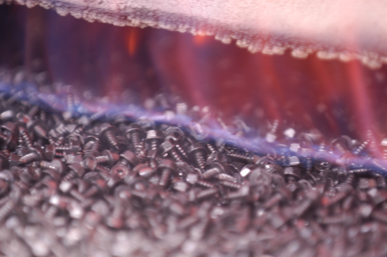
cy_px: 128
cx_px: 194
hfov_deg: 7.2
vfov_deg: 4.8
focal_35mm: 285
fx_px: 3061
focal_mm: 190
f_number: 2.8
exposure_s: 1/10
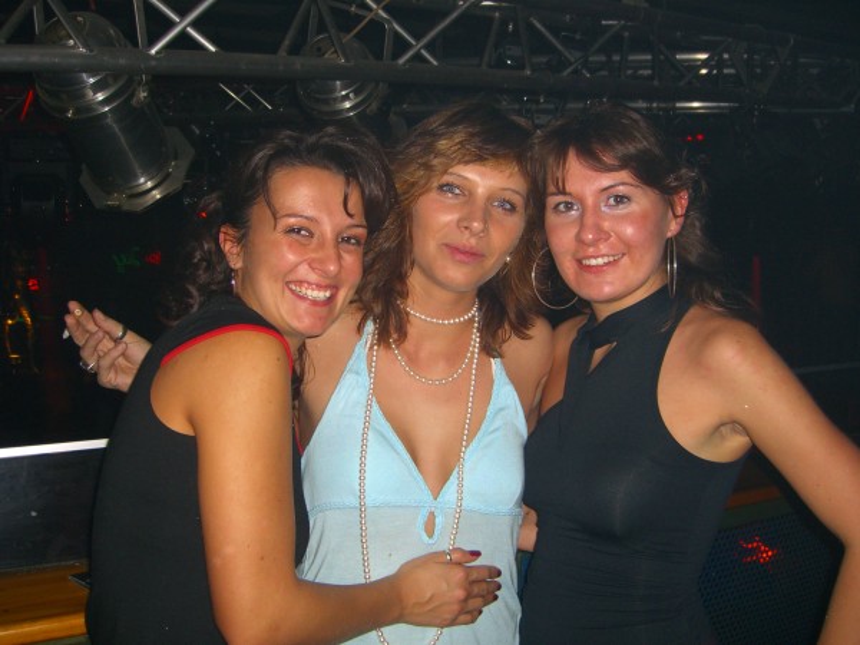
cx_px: 430
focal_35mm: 38
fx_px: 944
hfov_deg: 49.0
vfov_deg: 37.7
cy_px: 322
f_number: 2.8
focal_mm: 7.9
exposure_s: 1/60
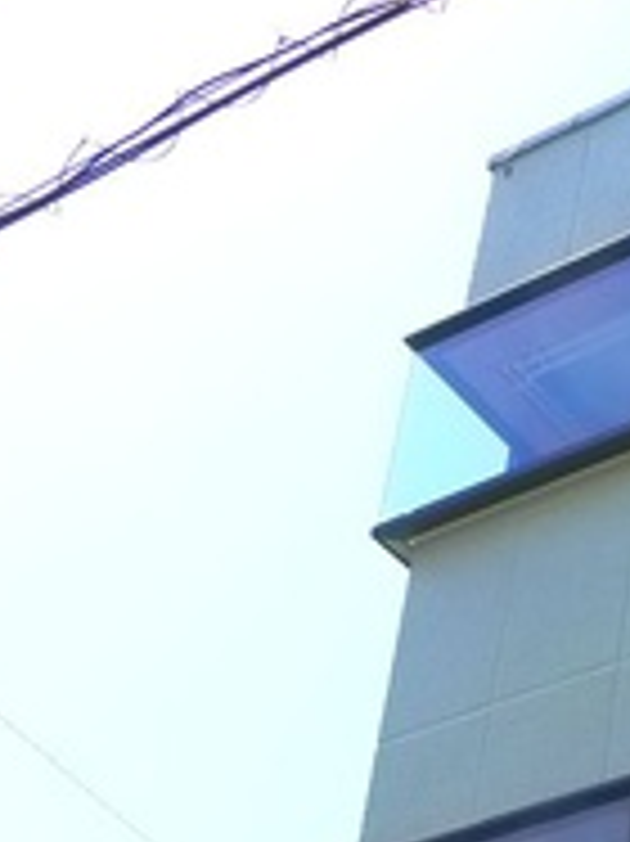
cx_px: 1118
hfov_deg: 14.5
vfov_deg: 18.9
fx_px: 2186
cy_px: 1301
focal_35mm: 90
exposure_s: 1/400
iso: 400
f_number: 4
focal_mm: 5.1
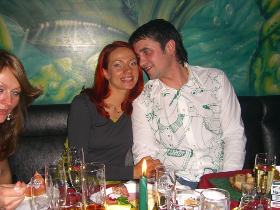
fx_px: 307
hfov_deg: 49.0
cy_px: 105
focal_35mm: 38
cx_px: 140
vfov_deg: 37.7
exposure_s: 1/60
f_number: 2.8
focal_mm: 7.9
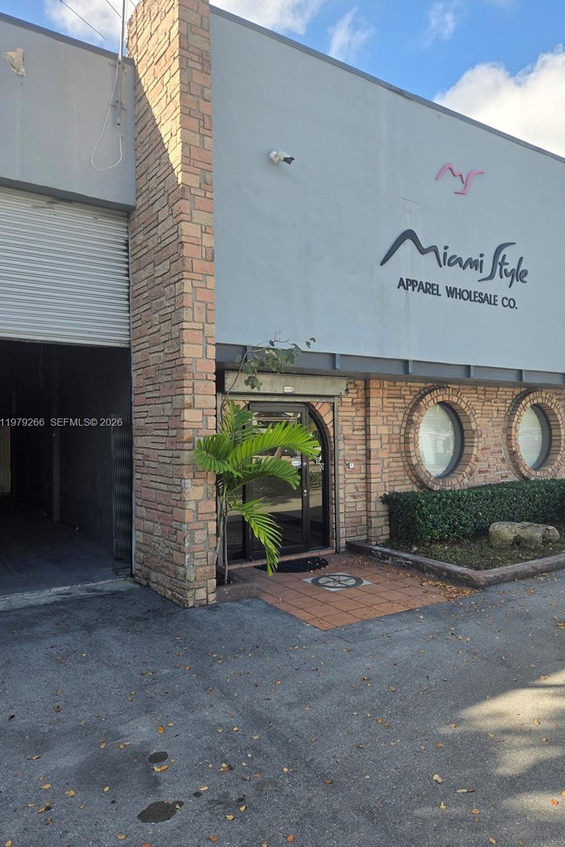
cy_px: 424
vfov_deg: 73.8
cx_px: 311
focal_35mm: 24
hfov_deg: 53.0
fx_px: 565
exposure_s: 1/857
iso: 25
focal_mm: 5.4
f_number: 1.8
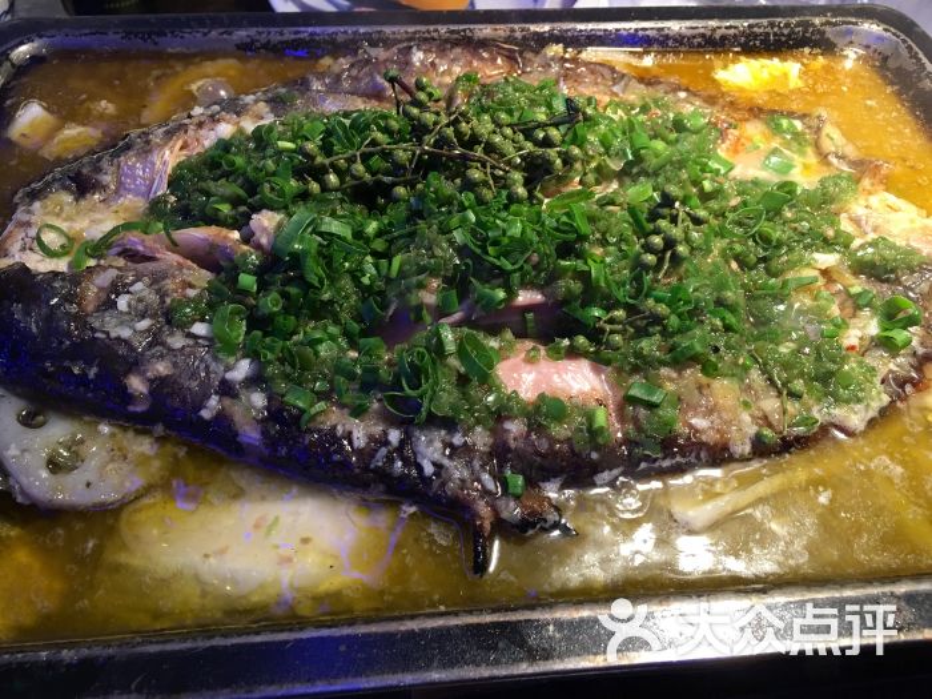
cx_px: 466
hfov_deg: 61.7
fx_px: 781
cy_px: 350
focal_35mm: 29
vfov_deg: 48.2
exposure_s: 1/17
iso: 64
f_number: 2.2
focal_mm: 4.15
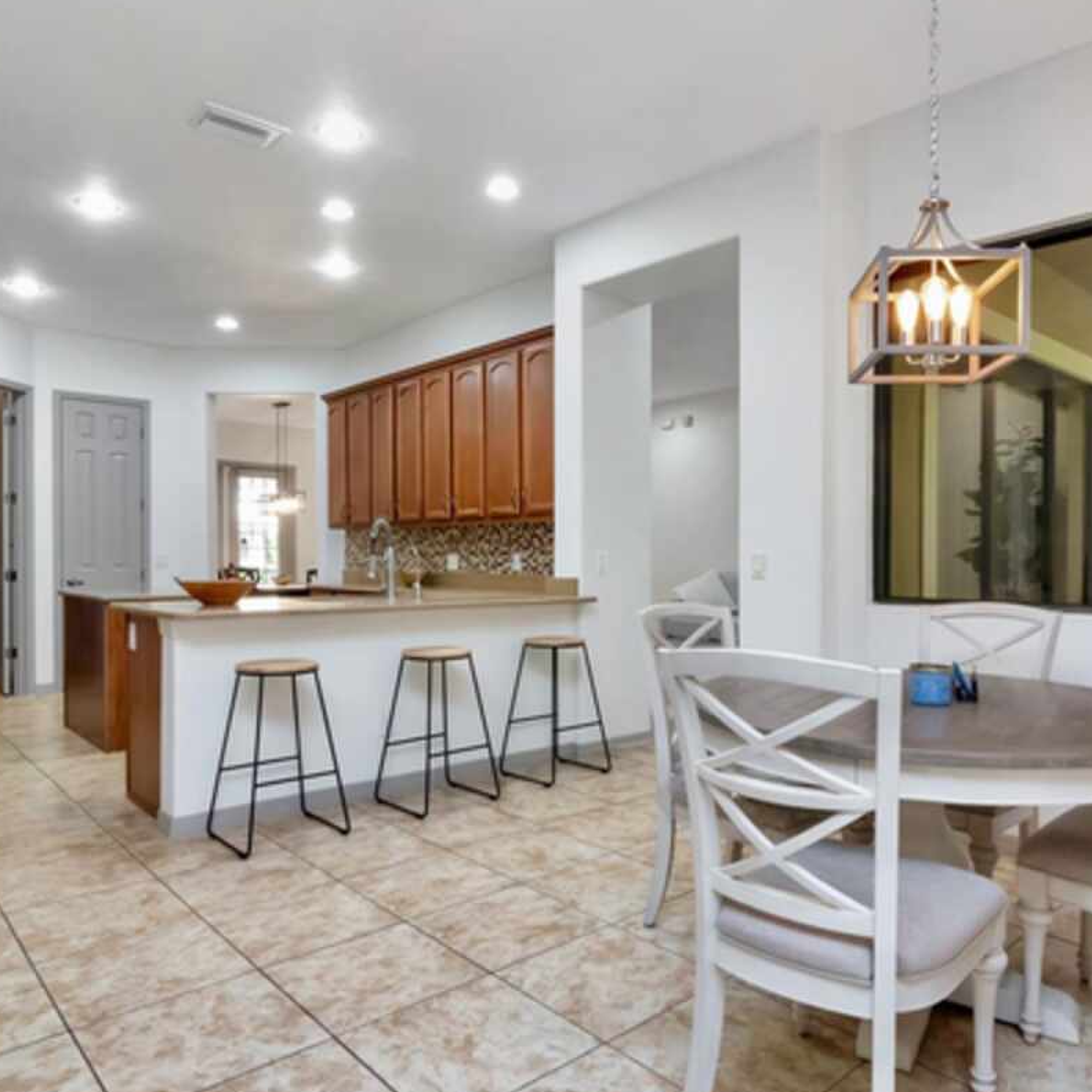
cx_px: 599
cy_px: 574
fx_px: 810
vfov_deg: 67.9
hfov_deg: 67.8
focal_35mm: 23
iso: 1000
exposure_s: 1/13
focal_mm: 11
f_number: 11
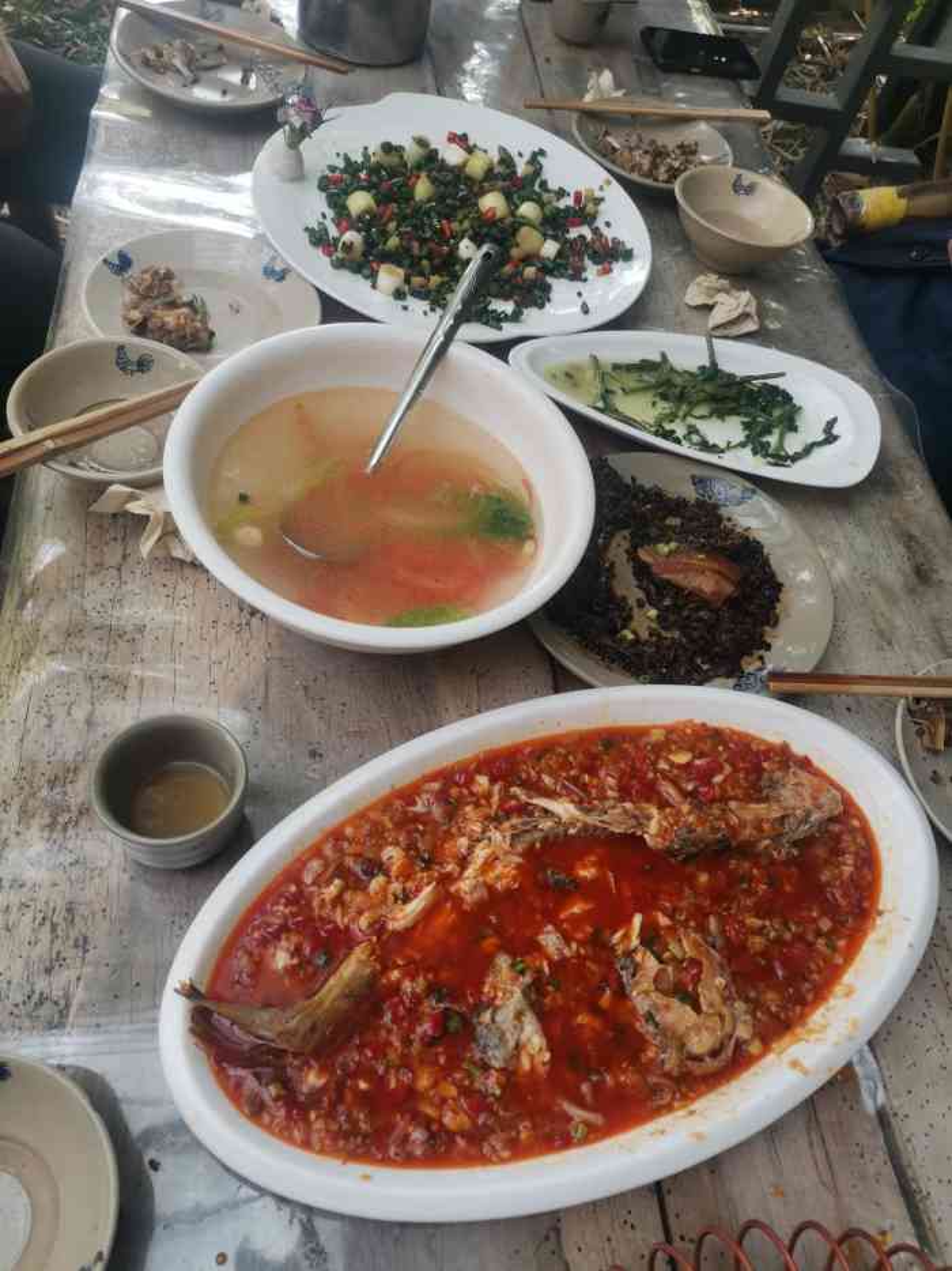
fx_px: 954
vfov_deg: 67.3
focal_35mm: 26
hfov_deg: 53.0
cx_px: 476
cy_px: 636
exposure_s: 1/100
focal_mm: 4.75
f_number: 1.8
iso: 50
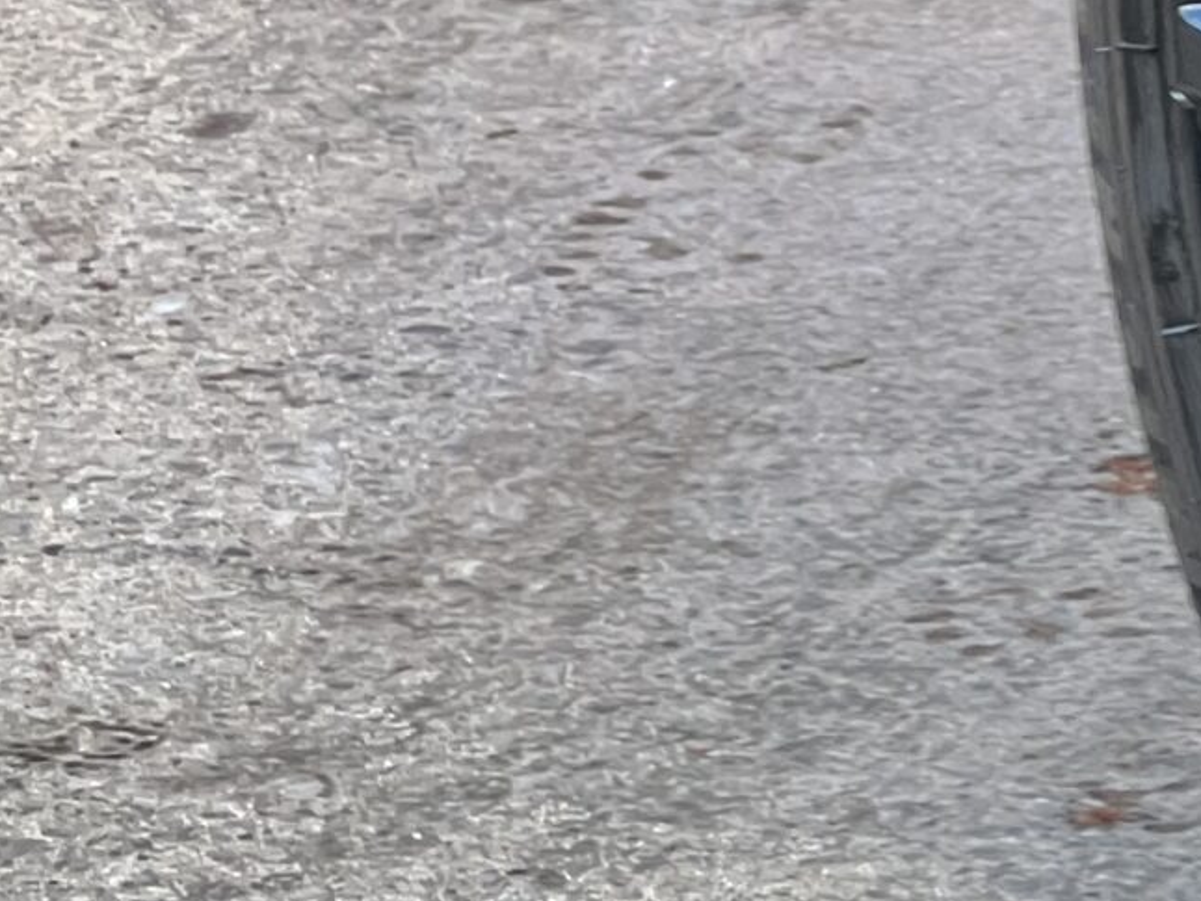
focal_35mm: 305
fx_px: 10586
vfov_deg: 4.9
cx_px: 1539
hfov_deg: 6.4
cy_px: 201
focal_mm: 9
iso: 200
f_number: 2.8
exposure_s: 1/80
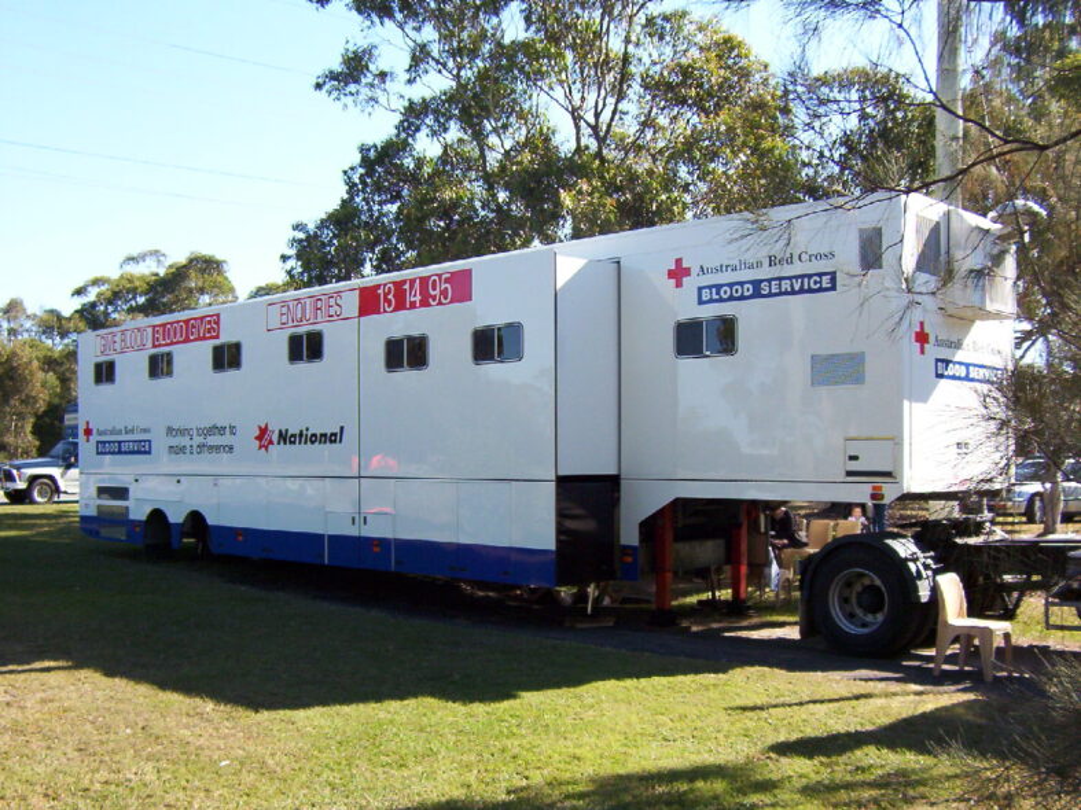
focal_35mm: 36
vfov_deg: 39.6
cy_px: 405
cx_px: 540
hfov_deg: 51.4
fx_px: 1124
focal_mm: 5.54
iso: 100
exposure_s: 1/684
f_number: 2.76
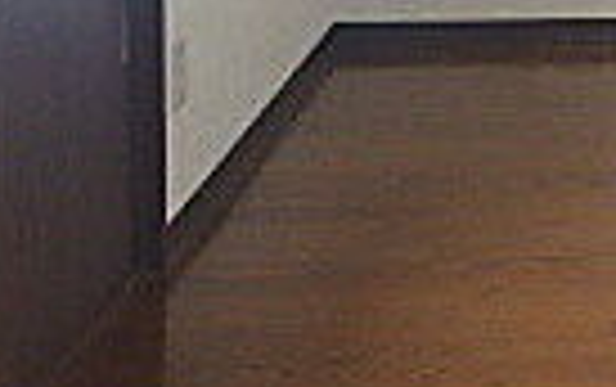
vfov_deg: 11.7
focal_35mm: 104
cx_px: 769
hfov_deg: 18.7
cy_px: -302
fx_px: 1748
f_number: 3.5
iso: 200
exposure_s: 1/40
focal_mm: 3.7
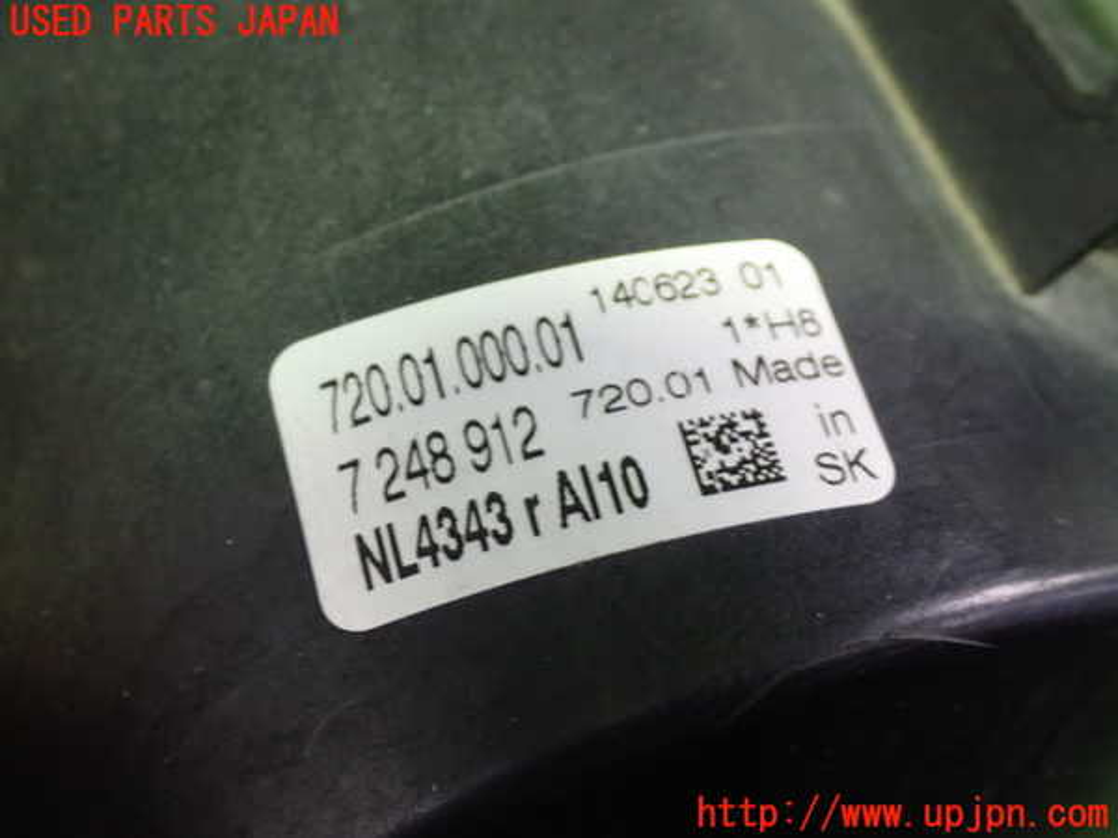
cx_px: 559
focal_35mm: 62
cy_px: 419
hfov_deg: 31.2
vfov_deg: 23.7
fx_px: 2002
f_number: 3.6
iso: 800
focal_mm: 11.09
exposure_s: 1/30
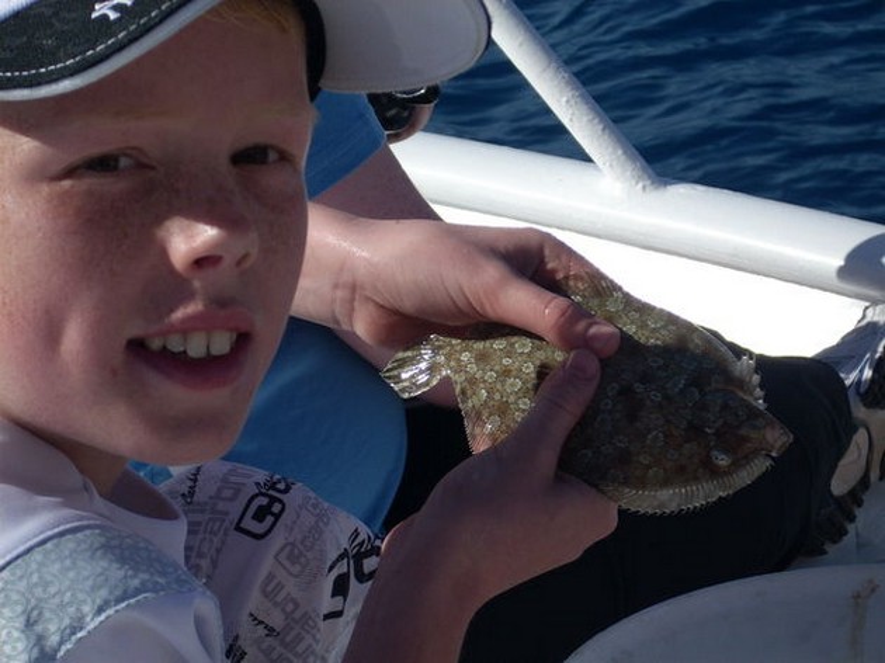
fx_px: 2888
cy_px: 332
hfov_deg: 17.4
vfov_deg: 13.1
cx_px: 442
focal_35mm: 113
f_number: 10.4
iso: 64
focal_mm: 18.6
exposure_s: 1/239
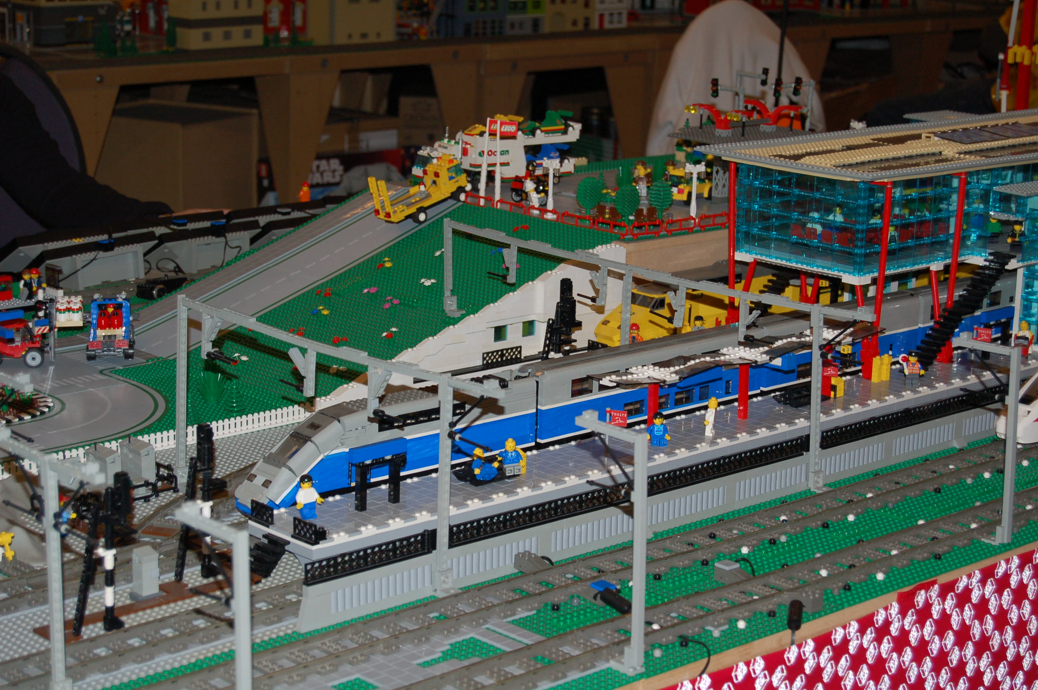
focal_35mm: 72
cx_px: 519
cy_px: 345
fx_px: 2074
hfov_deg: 28.1
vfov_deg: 18.9
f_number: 5.6
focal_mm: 48
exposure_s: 1/60
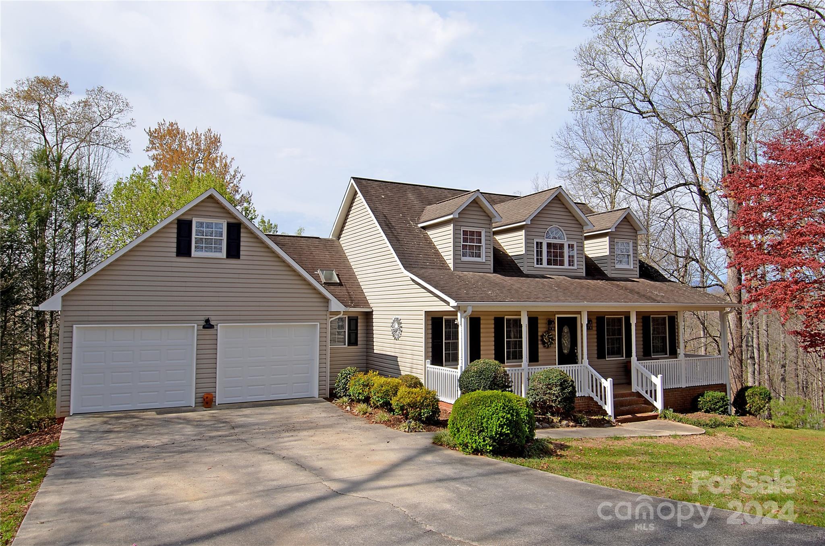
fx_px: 549
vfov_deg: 52.9
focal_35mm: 24
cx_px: 412
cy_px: 273
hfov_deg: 73.9
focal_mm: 16
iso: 100
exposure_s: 1/250
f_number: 9
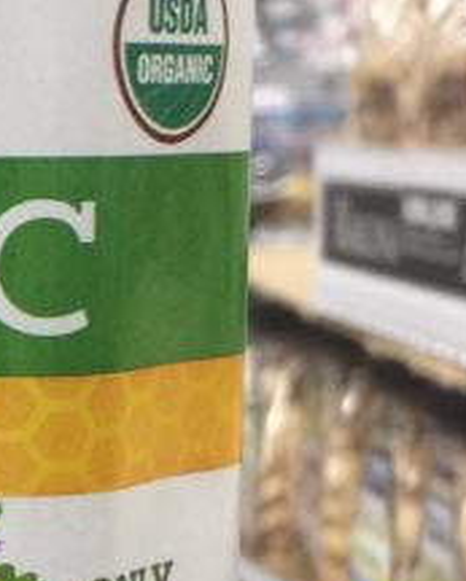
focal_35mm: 134
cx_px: -382
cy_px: 406
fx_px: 2308
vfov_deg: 14.3
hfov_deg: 10.8
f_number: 2.2
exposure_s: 1/30
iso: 100
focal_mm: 4.15
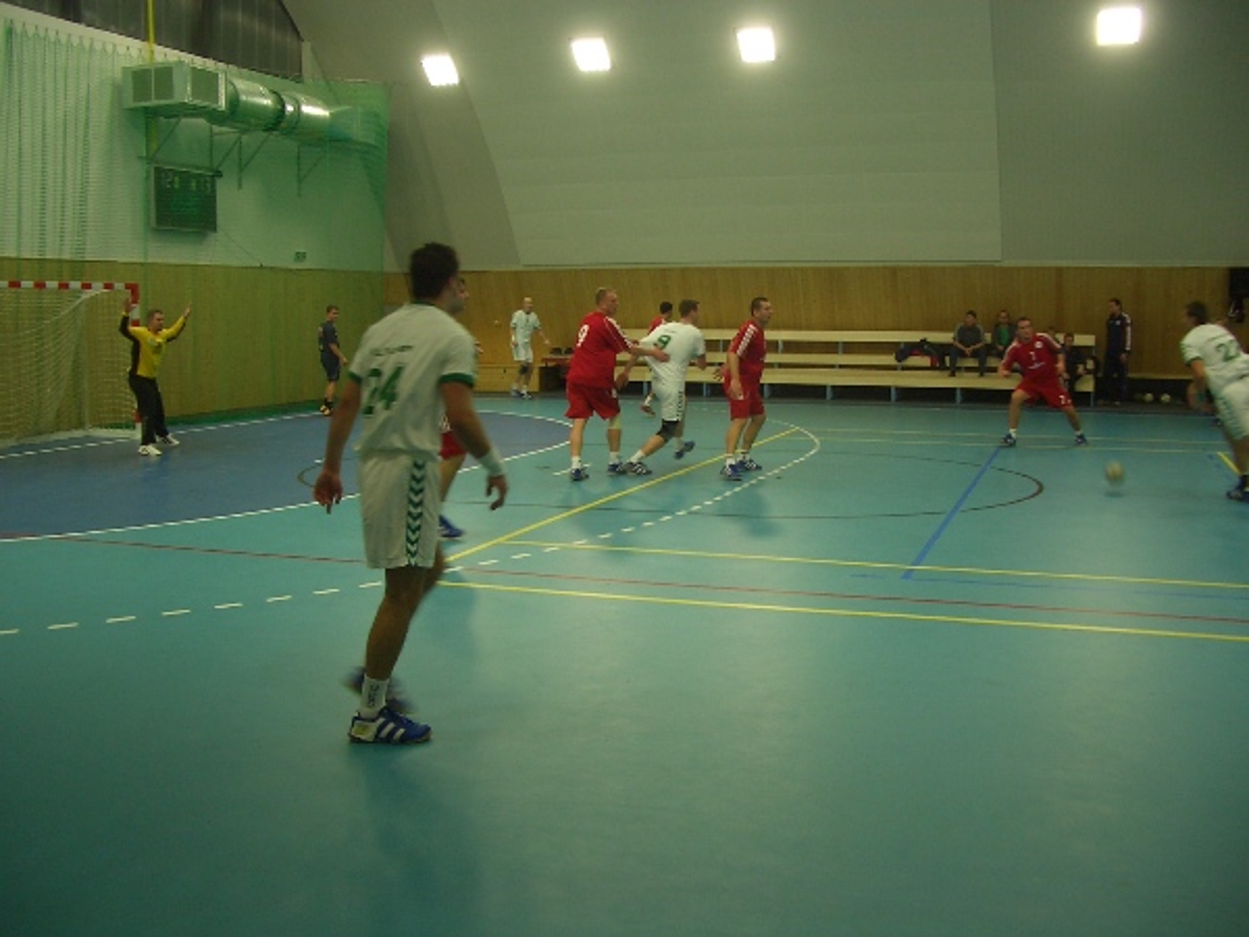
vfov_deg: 40.7
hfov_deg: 52.6
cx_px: 624
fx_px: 1263
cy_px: 468
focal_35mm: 35
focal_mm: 5.8
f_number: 2.6
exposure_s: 1/50
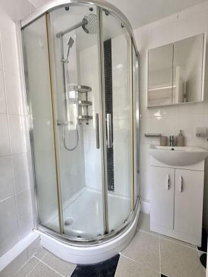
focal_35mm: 14
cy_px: 138
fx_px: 112
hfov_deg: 85.7
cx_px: 104
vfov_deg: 102.0
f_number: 2.2
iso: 320
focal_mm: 2.22
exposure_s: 1/76
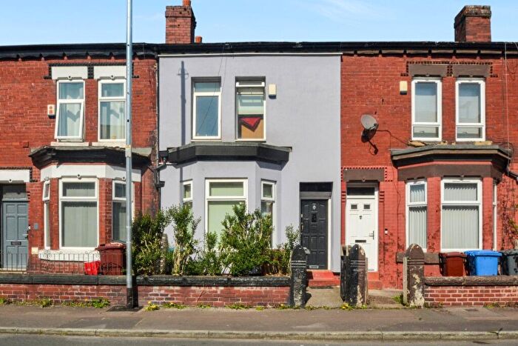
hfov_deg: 81.2
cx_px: 259
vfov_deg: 59.5
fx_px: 302
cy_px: 173
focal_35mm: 21
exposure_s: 1/200
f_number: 20
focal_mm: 14
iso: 400
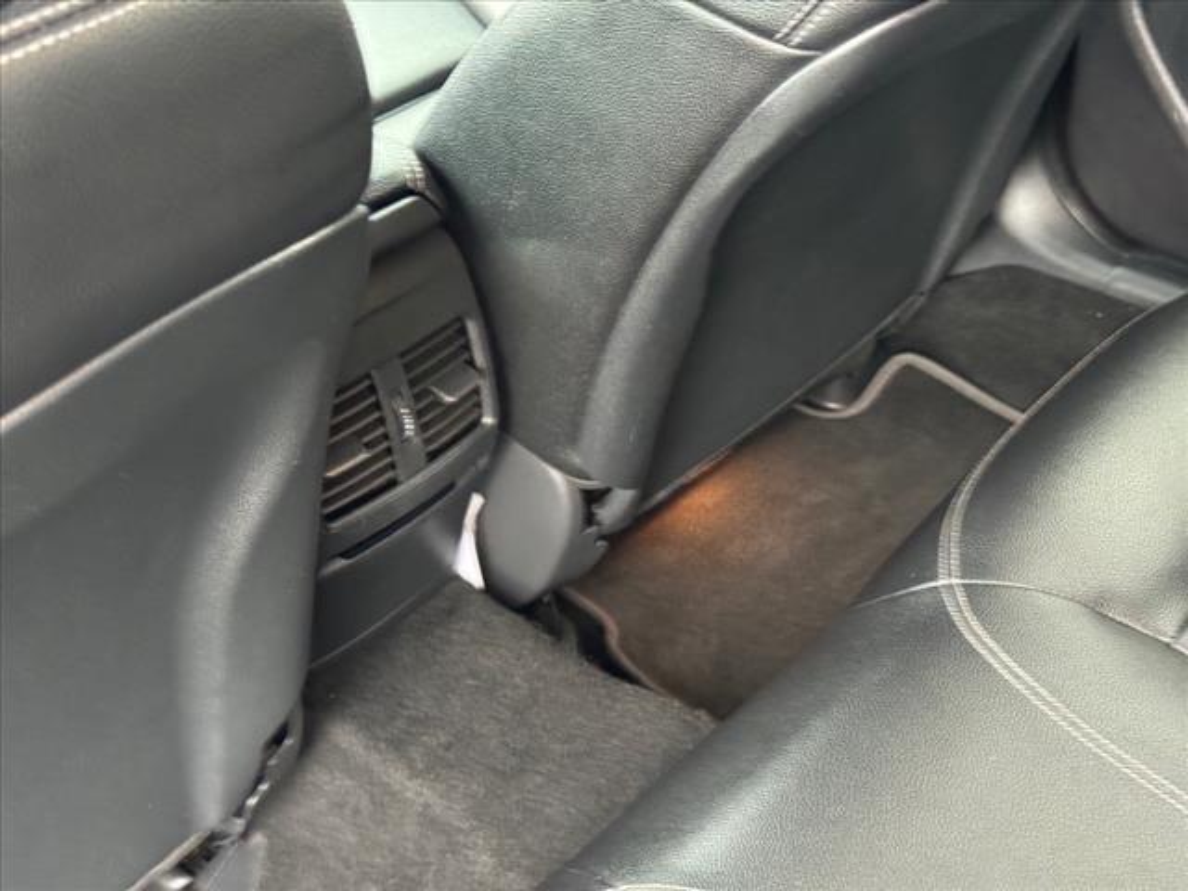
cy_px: 446
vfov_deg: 30.3
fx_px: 1647
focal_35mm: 48
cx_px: 594
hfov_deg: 39.7
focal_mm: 6.76
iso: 800
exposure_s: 1/27
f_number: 1.78
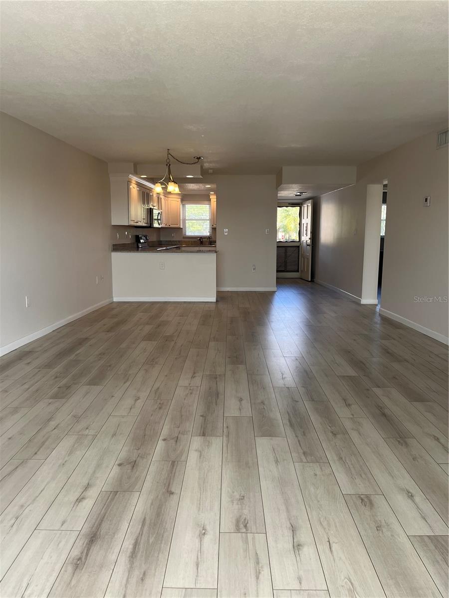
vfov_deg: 67.3
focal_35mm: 26
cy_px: 299
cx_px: 224
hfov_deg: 53.1
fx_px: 450
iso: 50
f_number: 1.6
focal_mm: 5.1
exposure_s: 1/122
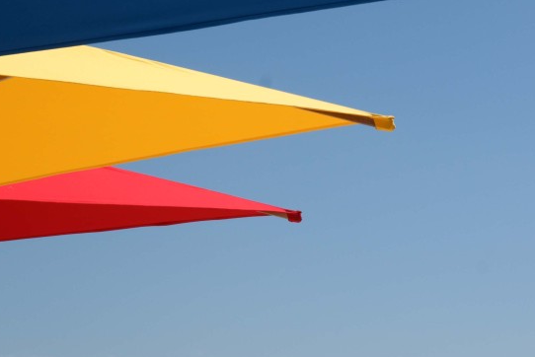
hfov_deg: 12.1
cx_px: 191
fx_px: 2528
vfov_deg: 8.1
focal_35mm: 170
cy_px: 35
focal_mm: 60
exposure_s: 1/100
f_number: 11
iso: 100
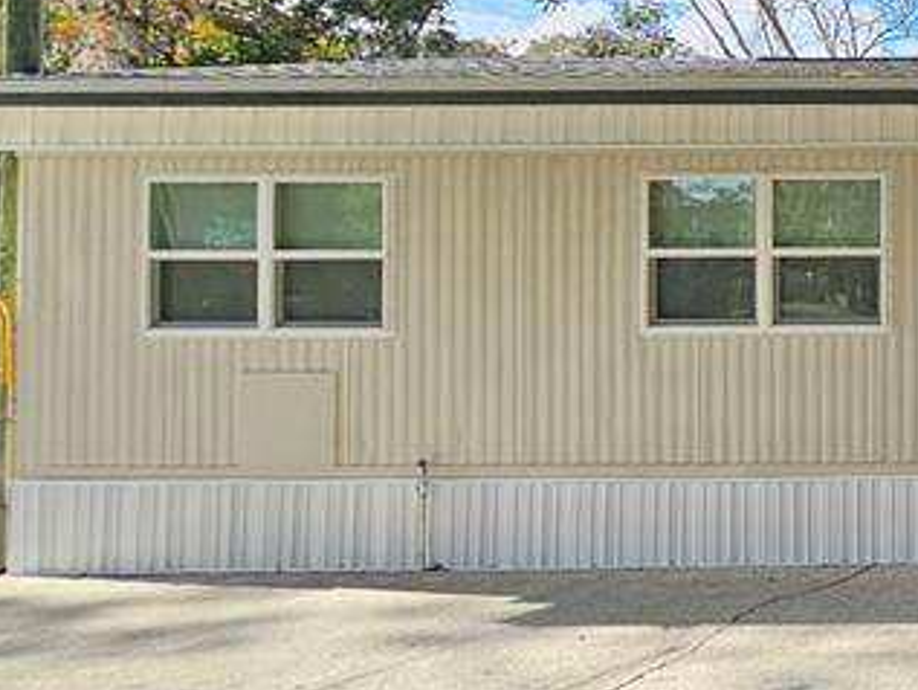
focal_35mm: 42
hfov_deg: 30.7
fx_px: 1114
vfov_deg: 34.3
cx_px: 1292
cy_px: 278
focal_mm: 2.2
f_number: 2.2
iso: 50
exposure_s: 1/681
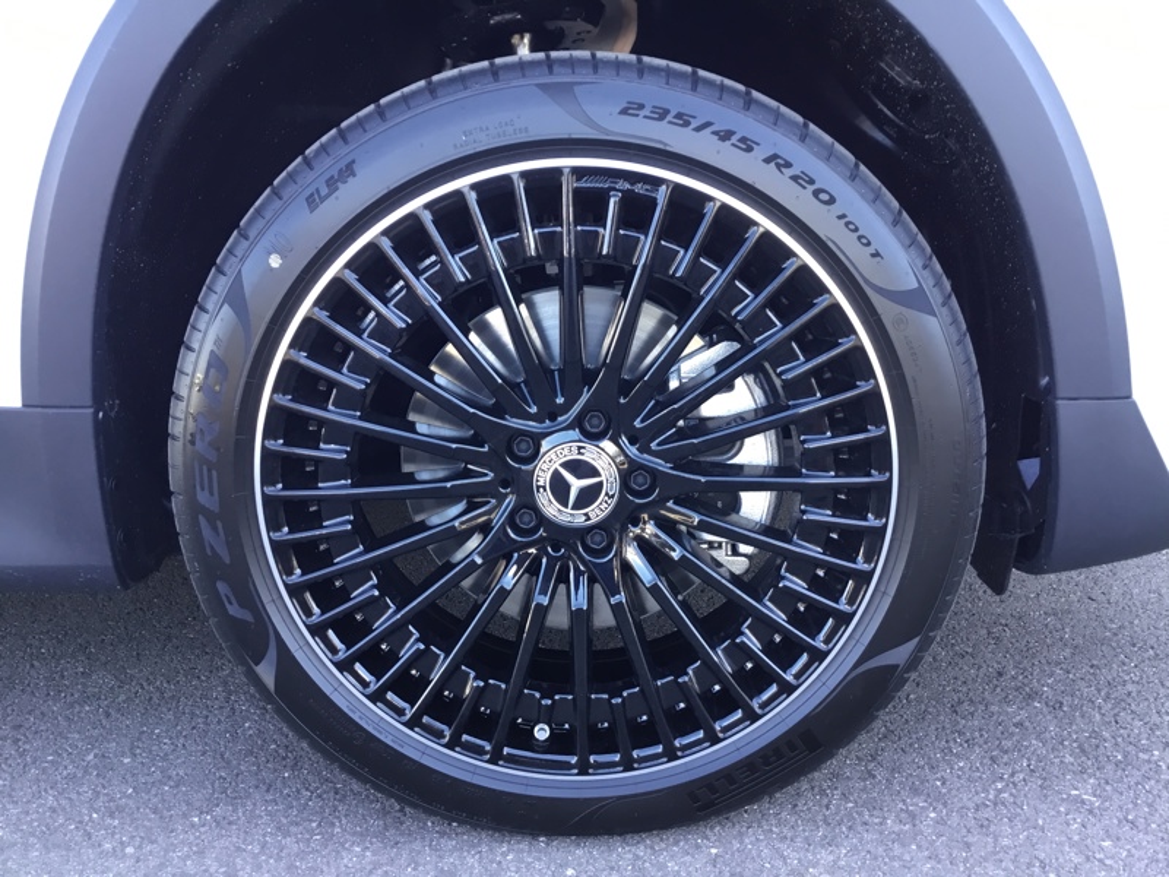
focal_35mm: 31
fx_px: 1047
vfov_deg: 45.4
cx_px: 584
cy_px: 438
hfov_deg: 58.4
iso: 40
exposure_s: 1/33
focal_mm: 3.3
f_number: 2.4
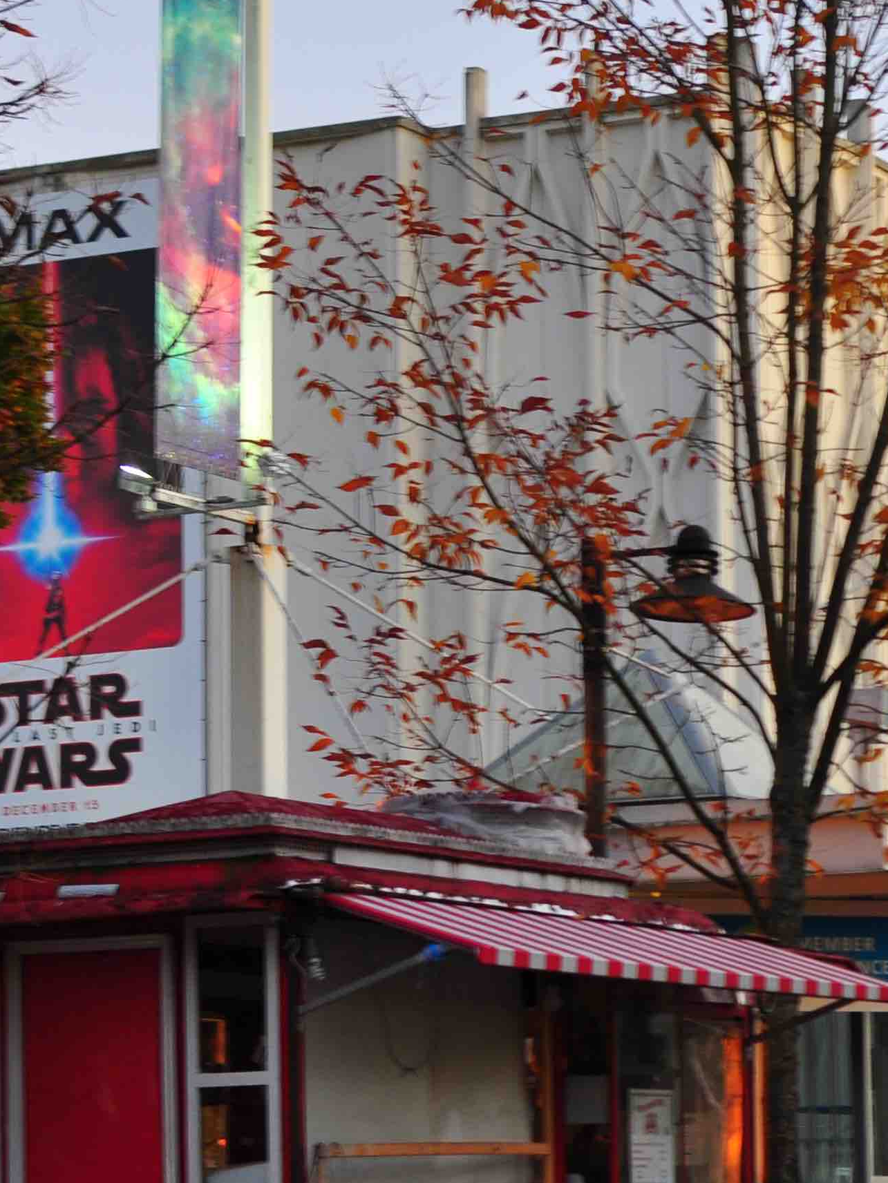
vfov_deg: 15.6
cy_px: 867
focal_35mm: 126
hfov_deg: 11.4
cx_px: 1181
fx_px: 4316
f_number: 3.5
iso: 200
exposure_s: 1/15
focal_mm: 35
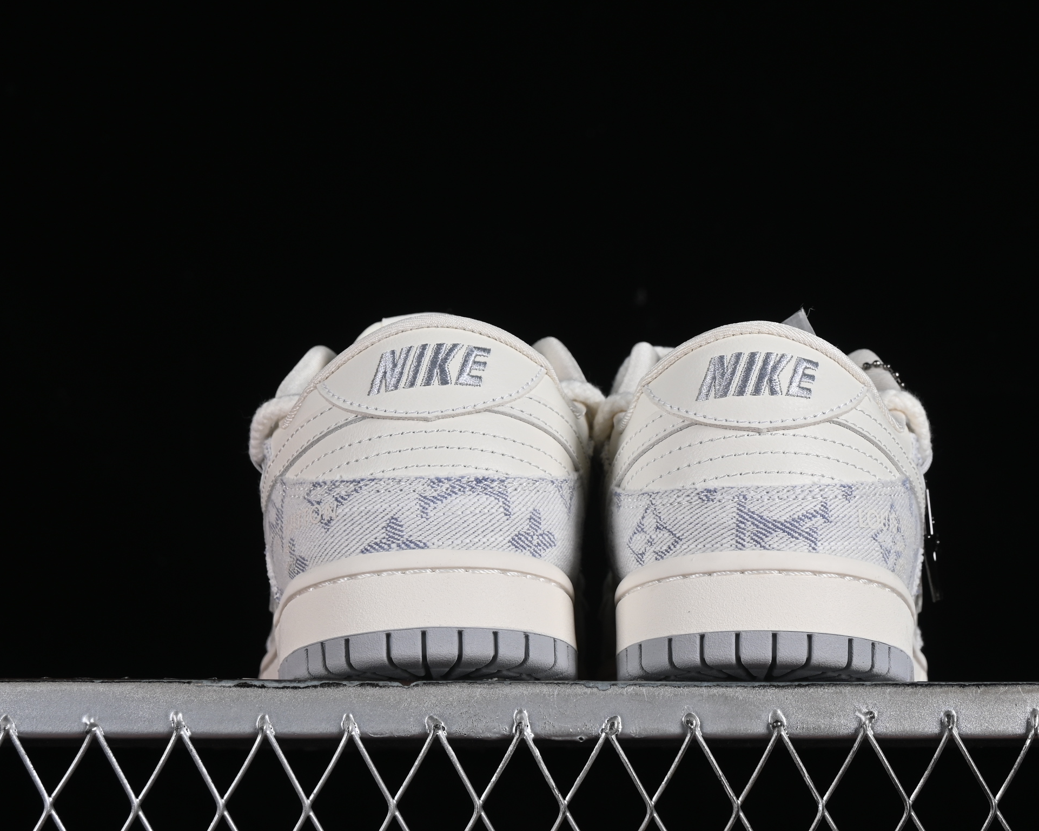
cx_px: 604
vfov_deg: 15.1
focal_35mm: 102
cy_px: 374
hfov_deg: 18.8
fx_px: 3137
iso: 160
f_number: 8
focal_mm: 50
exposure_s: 1/80
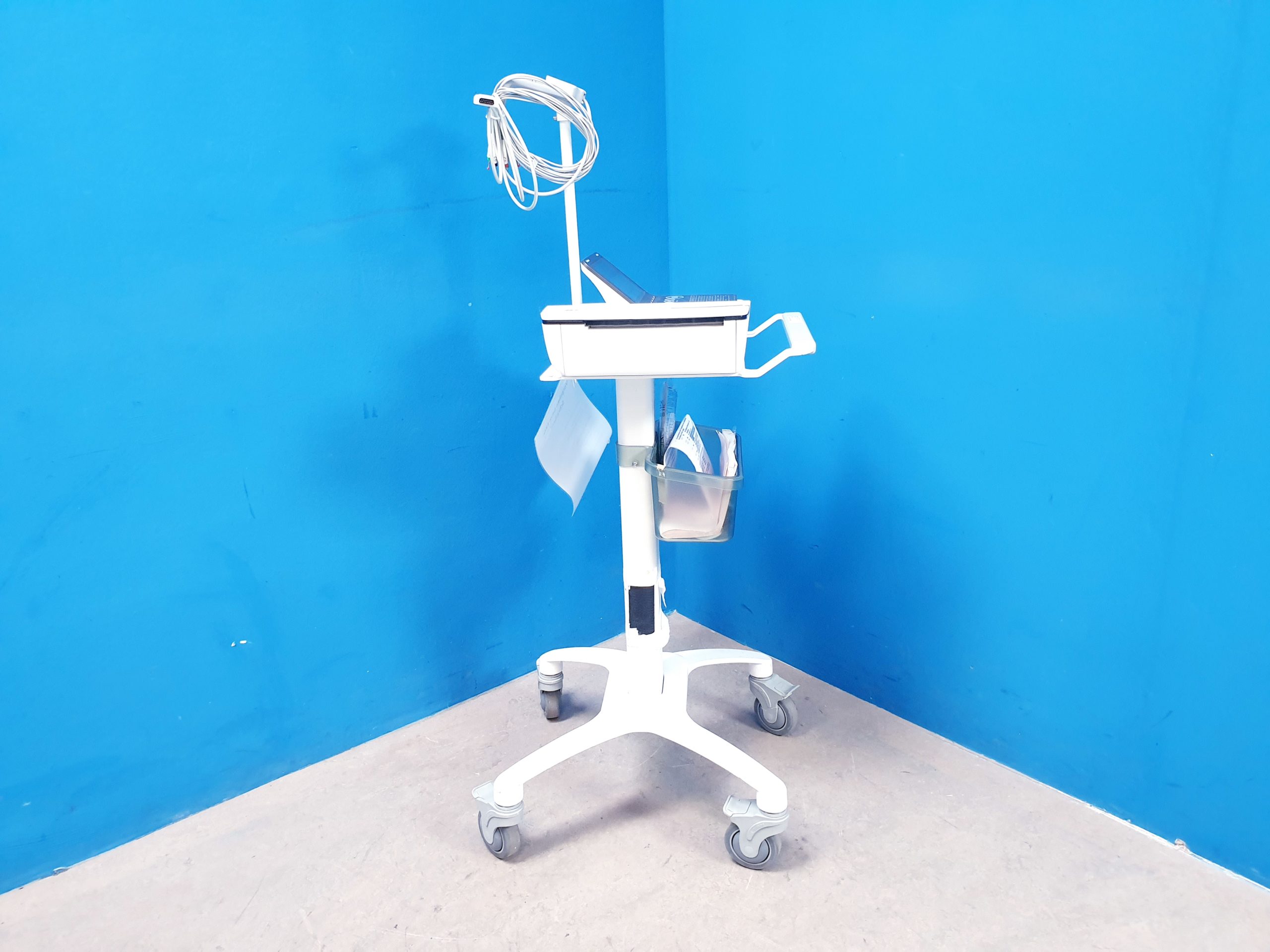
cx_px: 635
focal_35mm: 26
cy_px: 476
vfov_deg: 53.1
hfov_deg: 67.3
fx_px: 954
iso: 320
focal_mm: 4.3
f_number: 2.4
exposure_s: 1/33
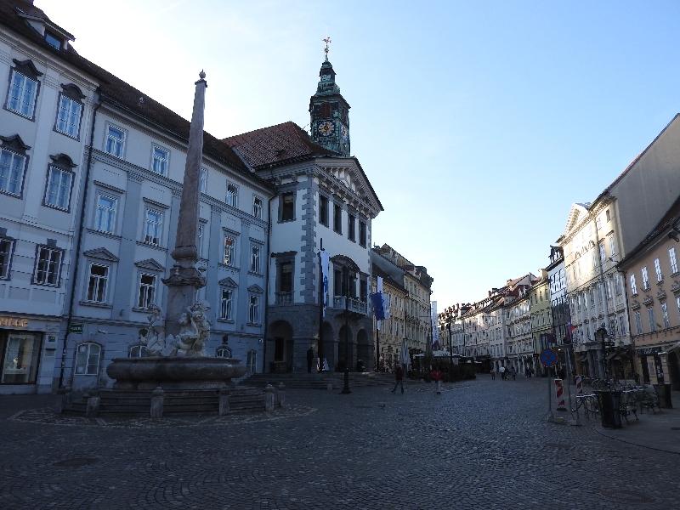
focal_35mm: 24
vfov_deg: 56.8
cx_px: 340
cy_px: 255
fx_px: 471
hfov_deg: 71.6
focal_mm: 4.3
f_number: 3.3
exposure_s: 1/500
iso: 100
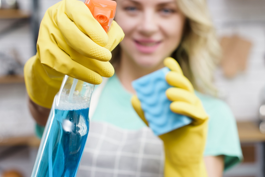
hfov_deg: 25.8
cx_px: 190
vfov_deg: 17.5
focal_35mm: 78
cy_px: 100
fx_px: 574
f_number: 4
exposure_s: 1/160
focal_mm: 50
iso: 125
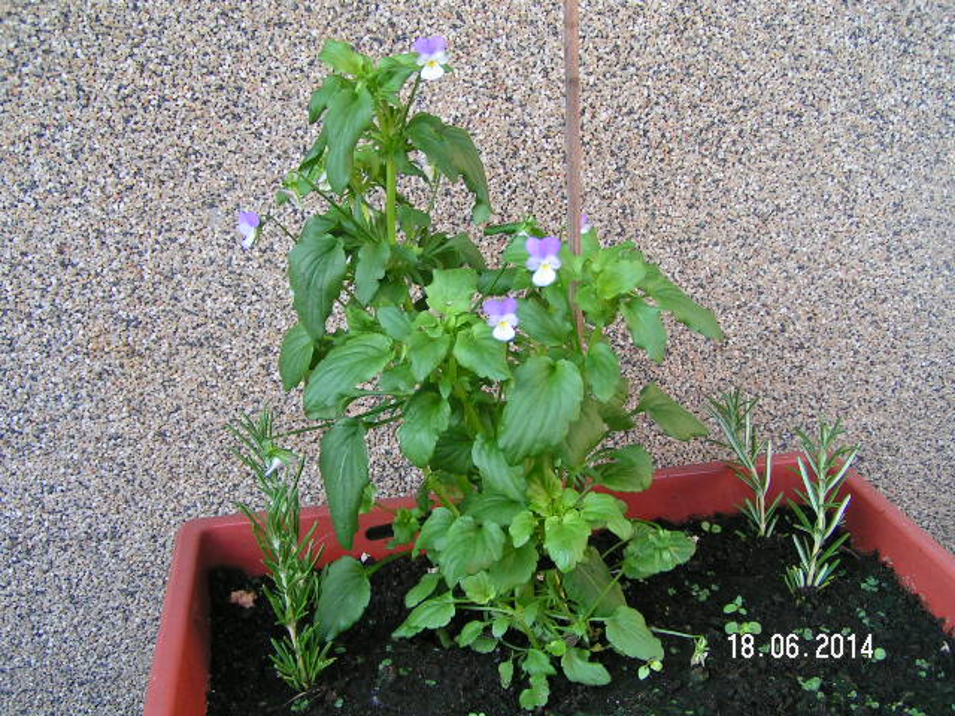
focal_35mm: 38
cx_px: 478
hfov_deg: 49.0
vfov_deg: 37.7
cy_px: 358
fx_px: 1048
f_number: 3.5
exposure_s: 1/50
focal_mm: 5.8
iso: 50
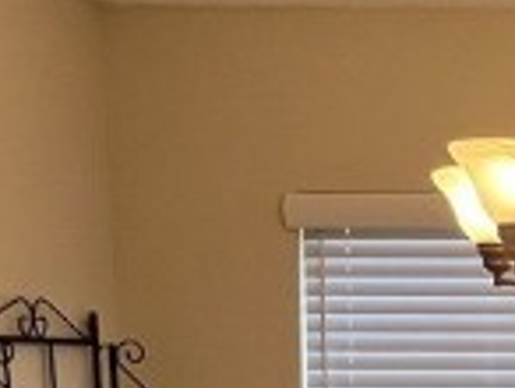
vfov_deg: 15.4
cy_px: 533
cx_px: 730
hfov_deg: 19.3
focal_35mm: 91
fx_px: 1356
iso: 200
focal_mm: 1.57
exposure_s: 1/120
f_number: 1.8
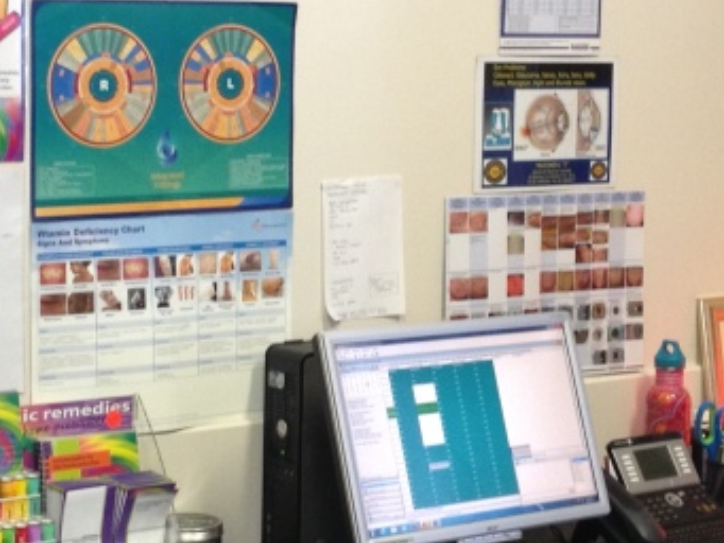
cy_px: 246
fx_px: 2197
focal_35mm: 105
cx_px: 308
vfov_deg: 14.1
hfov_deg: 18.7
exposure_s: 1/20
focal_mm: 4.28
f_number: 2.4
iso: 125
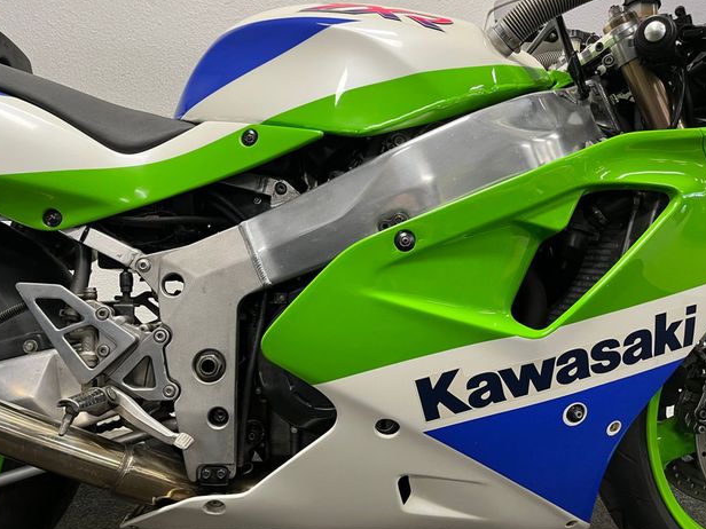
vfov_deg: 51.4
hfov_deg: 65.3
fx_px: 551
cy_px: 268
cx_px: 354
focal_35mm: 27
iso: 125
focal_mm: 5.1
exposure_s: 1/50
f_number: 1.6
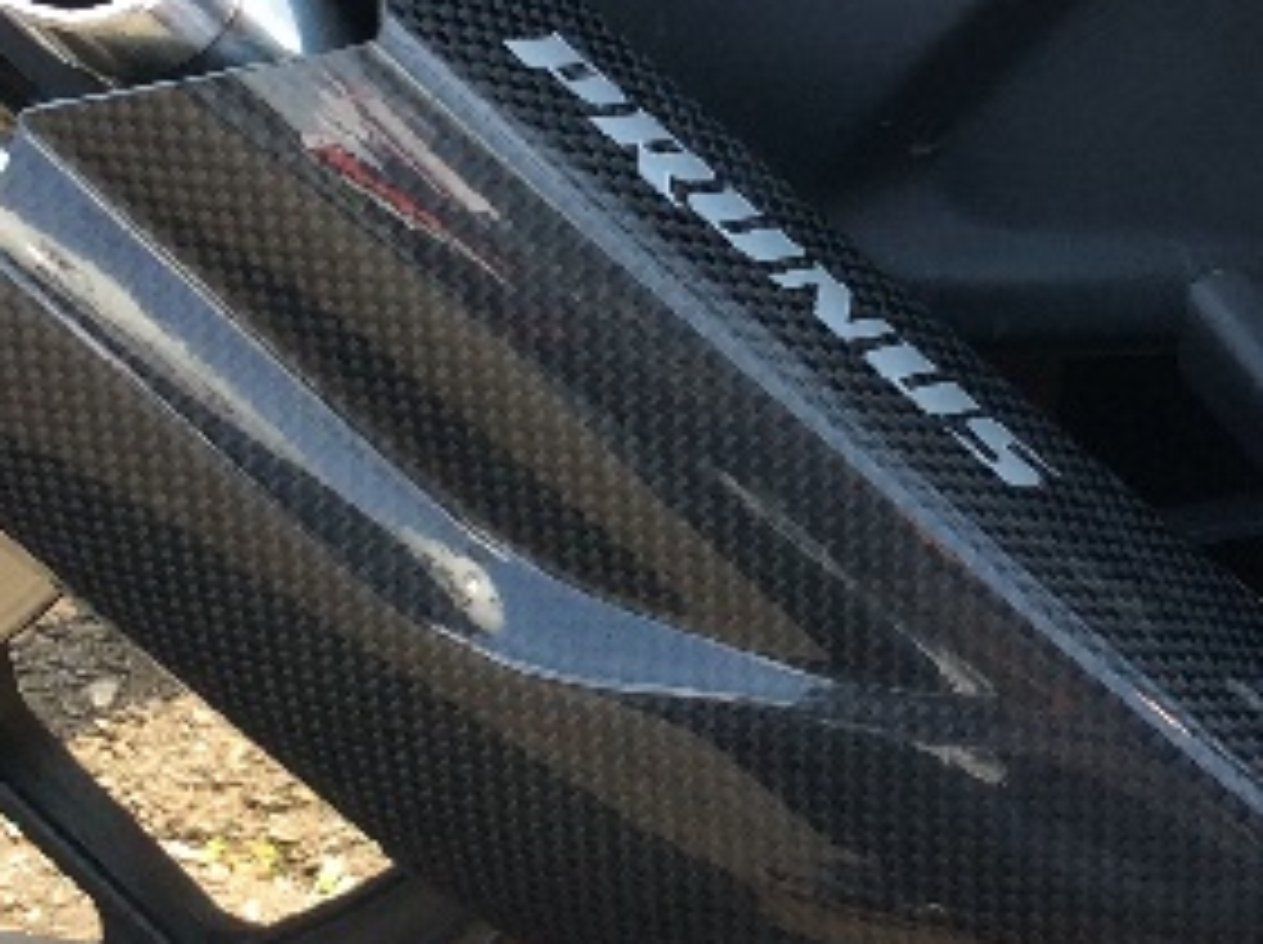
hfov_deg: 21.5
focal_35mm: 91
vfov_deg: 16.2
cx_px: 760
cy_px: 339
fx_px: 3316
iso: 32
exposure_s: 1/170
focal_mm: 3.3
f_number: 2.4
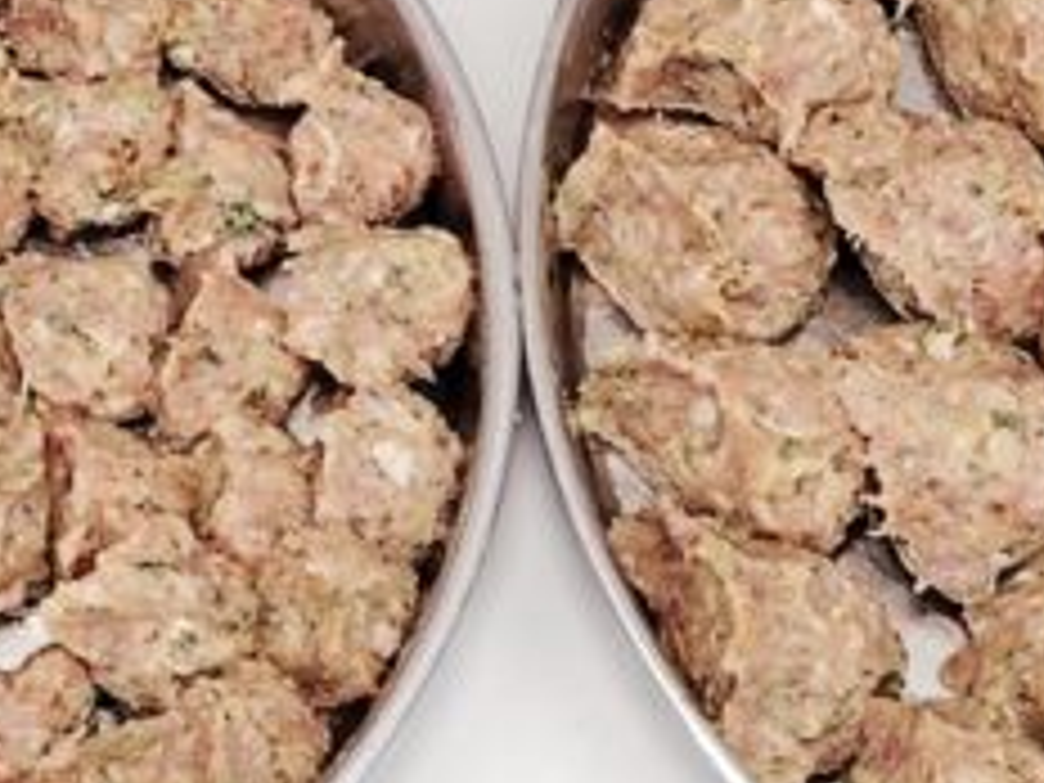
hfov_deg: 13.9
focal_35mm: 142
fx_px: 4283
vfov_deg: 10.4
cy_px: 173
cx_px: 603
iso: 313
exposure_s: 1/50
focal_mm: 5.25
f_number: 1.75
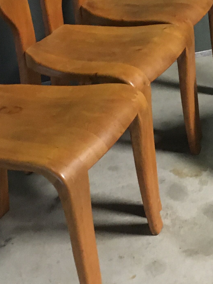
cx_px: 169
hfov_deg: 17.4
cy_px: 58
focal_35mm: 84
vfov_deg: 23.0
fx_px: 689
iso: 400
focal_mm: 4.15
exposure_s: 1/17
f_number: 2.2
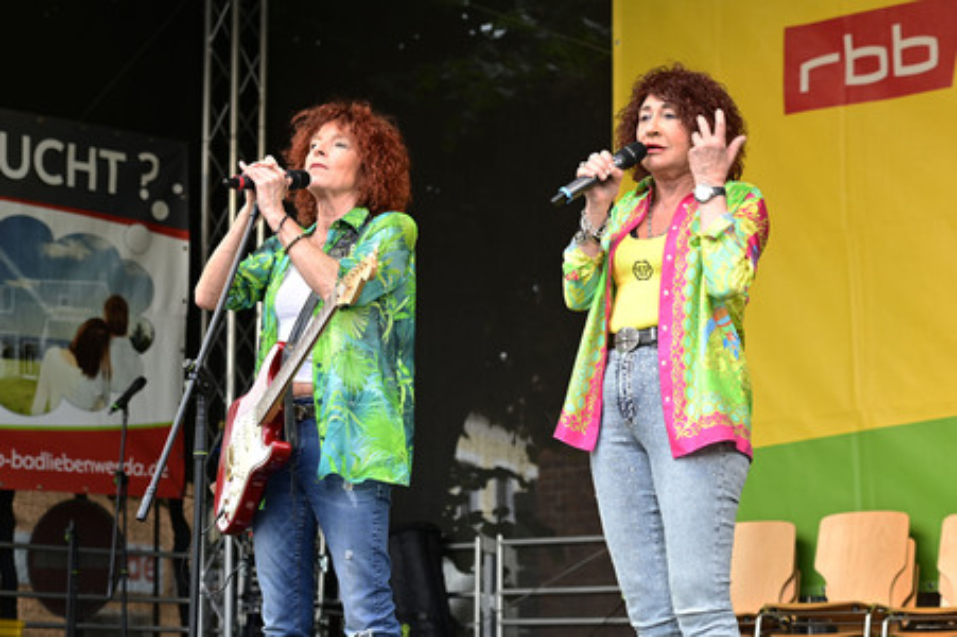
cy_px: 318
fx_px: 1859
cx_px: 478
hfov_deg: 28.9
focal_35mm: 70
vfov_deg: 19.4
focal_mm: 70
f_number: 4.5
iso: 250
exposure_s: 1/100
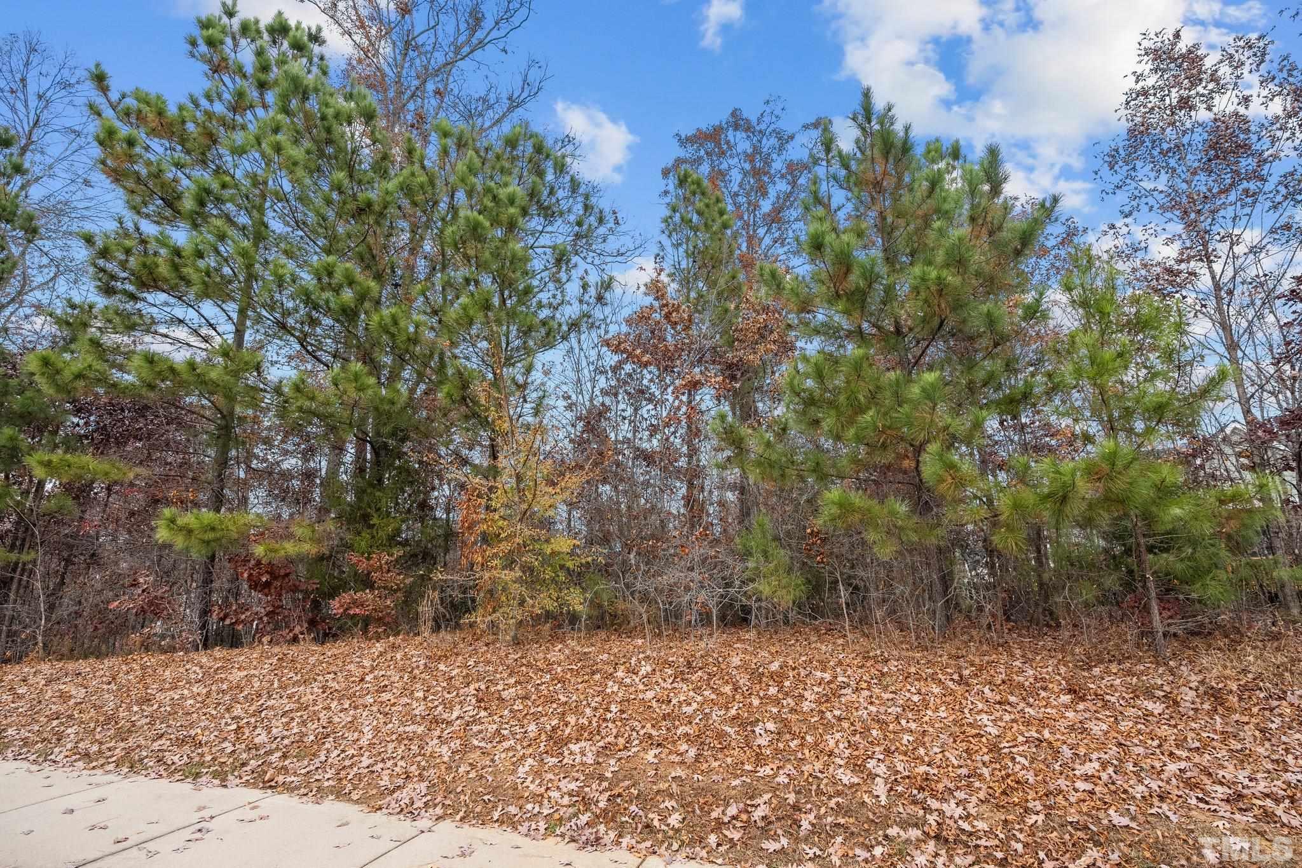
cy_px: 434
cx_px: 651
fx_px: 579
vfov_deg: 73.7
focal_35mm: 16
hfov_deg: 96.7
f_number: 6.3
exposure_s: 1/400
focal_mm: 16
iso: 400
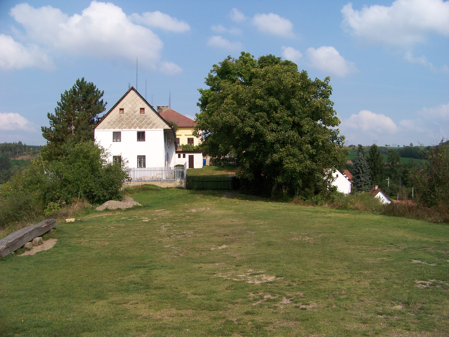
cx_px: 224
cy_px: 168
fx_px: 467
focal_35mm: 36
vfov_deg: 39.7
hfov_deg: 51.4
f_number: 4
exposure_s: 1/640
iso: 64
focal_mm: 5.85
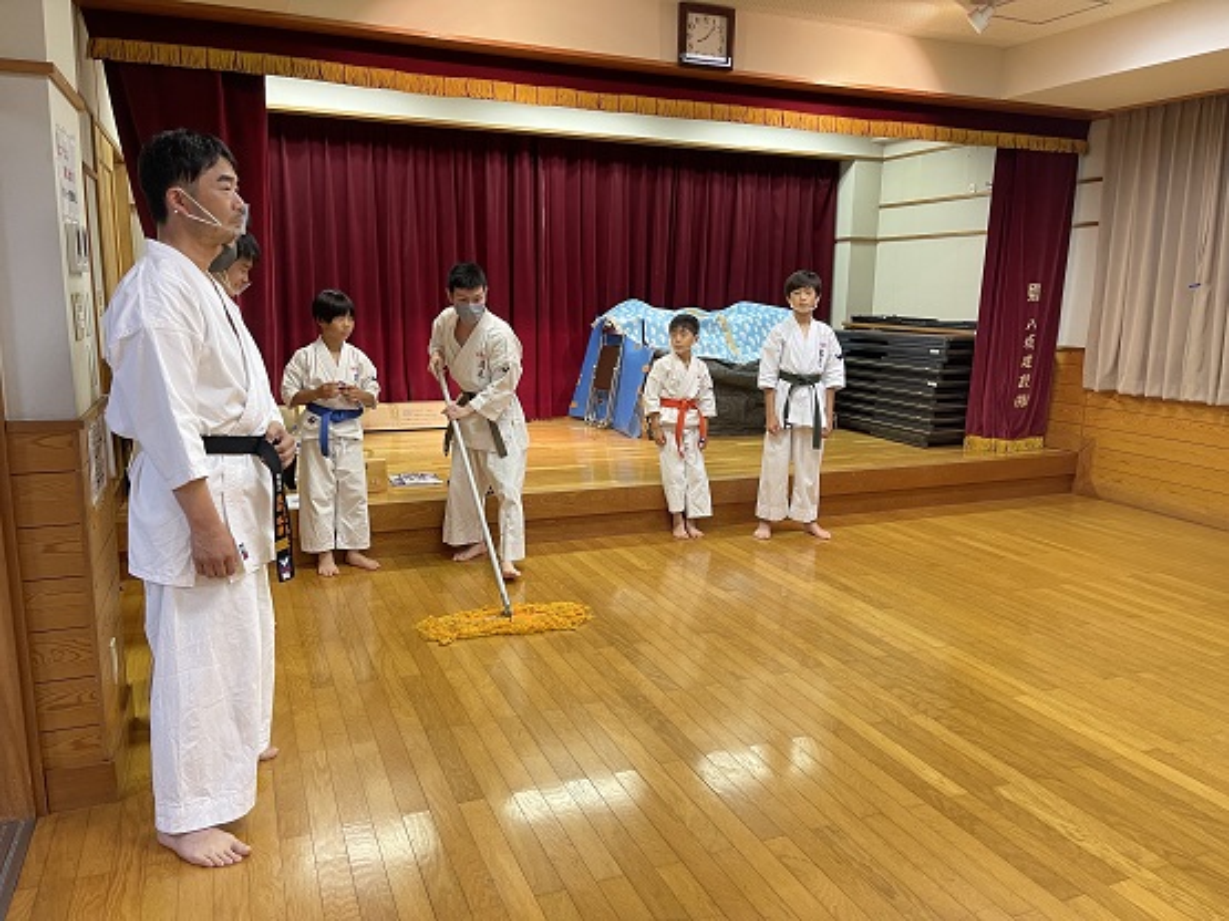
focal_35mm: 26
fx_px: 923
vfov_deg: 53.0
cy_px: 460
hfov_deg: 67.3
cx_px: 614
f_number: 1.6
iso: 160
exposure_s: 1/60
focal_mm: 5.1
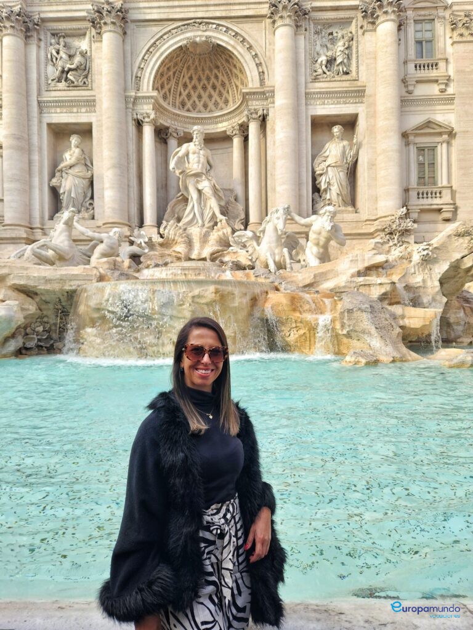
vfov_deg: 73.9
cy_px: 315
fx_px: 419
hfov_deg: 58.9
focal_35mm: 23
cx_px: 236
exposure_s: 1/250
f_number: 1.8
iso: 25
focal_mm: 5.4
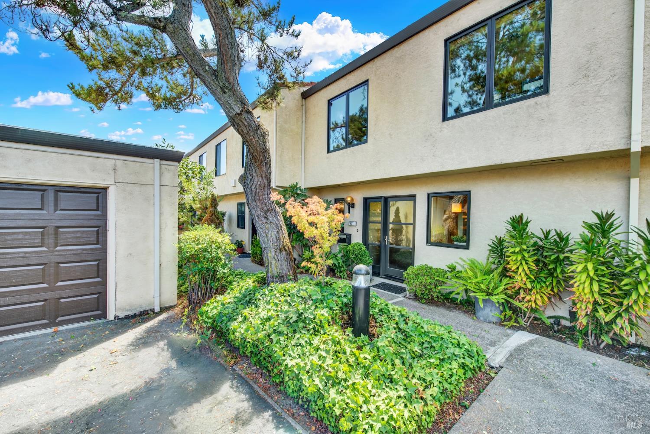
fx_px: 253
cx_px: 325
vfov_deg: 81.3
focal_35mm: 14
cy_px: 217
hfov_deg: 104.2
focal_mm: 14
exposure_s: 1/15
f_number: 14
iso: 100
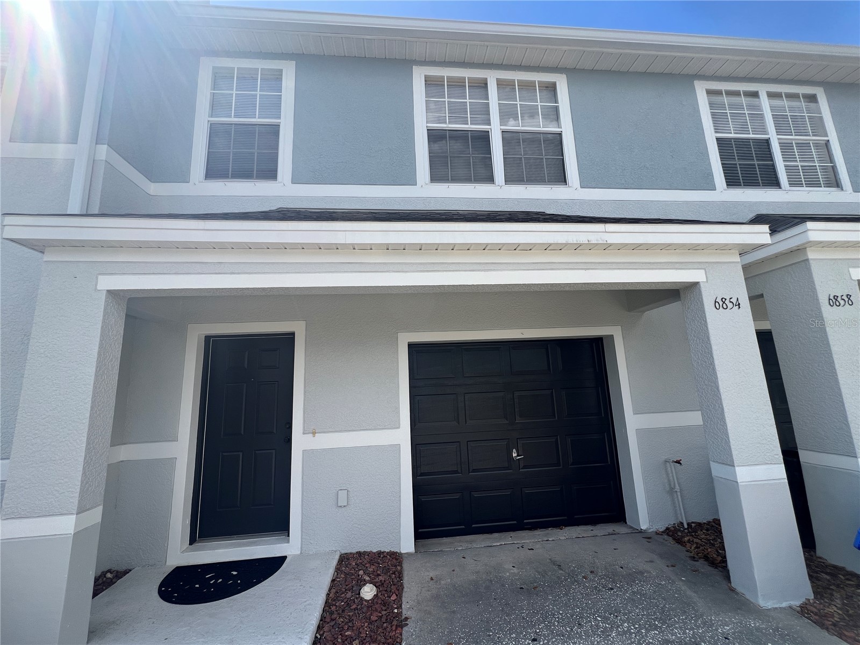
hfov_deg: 106.2
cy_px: 322
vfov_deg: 89.9
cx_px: 430
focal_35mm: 13
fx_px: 323
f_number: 1.8
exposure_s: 1/927
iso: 32
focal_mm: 1.57
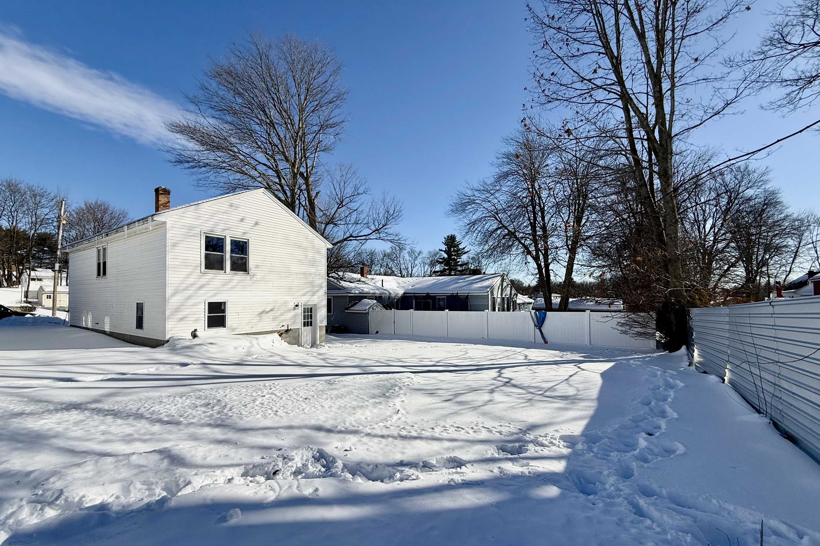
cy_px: 292
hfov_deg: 100.4
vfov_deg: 77.2
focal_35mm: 15
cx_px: 406
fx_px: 342
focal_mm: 2.22
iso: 50
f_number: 2.2
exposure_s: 1/6173
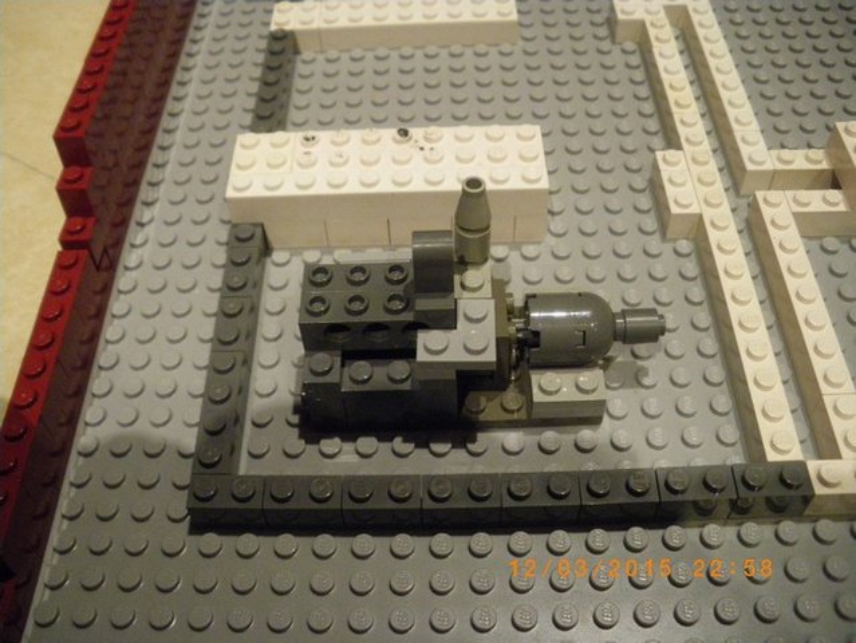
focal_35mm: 36
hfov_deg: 51.3
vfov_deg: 39.7
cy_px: 322
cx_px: 428
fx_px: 891
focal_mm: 6.3
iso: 800
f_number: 3.5
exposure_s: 1/25
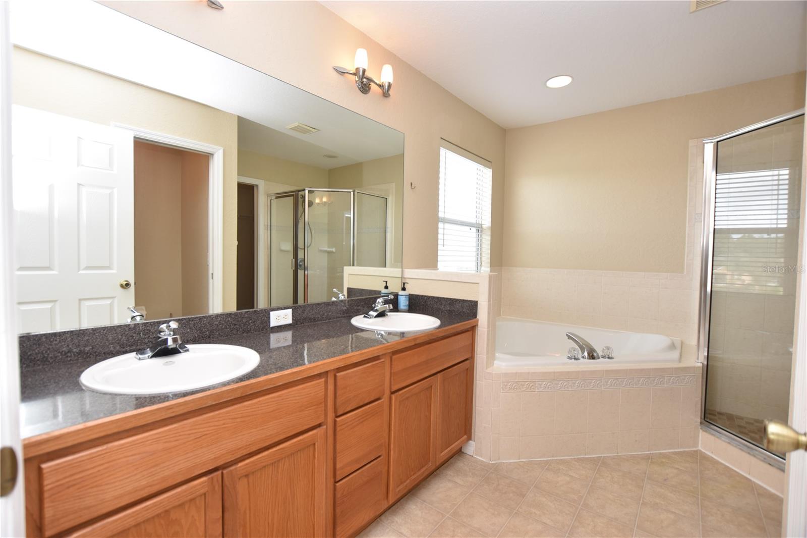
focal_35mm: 15
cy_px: 269
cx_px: 404
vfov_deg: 77.3
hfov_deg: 100.4
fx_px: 336
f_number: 4.5
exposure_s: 1/80
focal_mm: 10
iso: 200
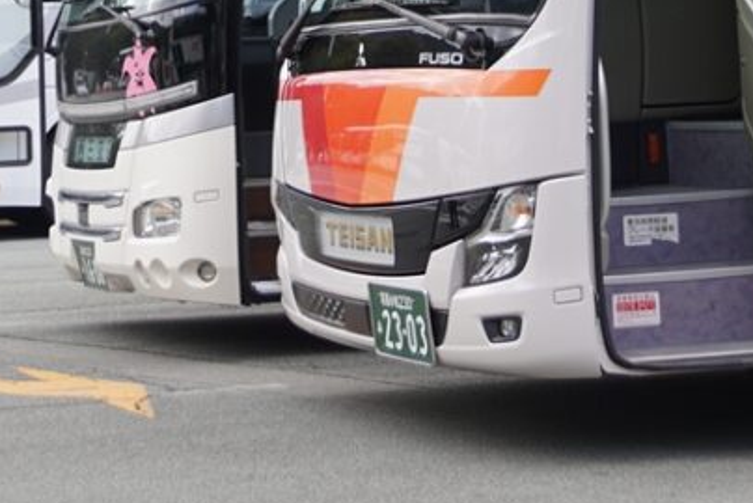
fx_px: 2386
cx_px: 356
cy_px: -86
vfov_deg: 11.8
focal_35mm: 114
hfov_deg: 17.9
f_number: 5
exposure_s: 1/100
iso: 100
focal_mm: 30
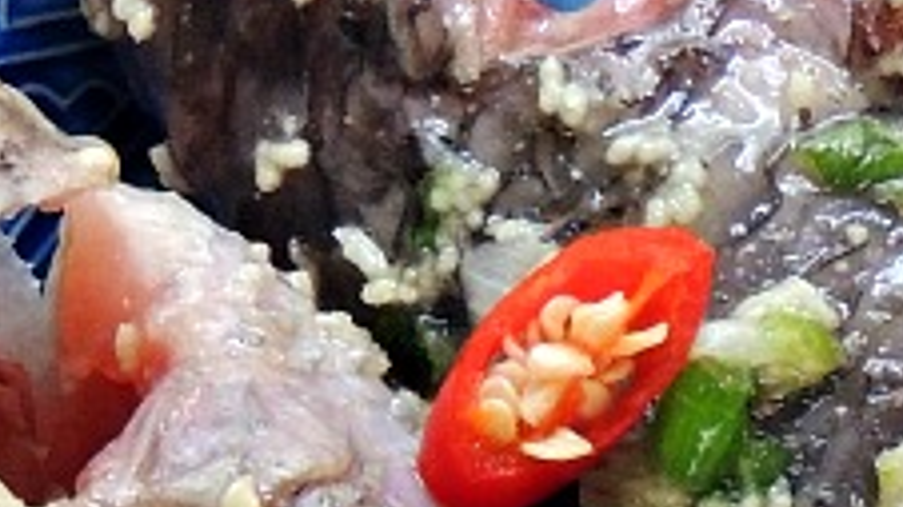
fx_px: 8857
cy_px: 770
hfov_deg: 5.8
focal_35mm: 370
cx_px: 1175
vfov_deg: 3.3
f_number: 3.9
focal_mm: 13.3
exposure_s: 1/30
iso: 400
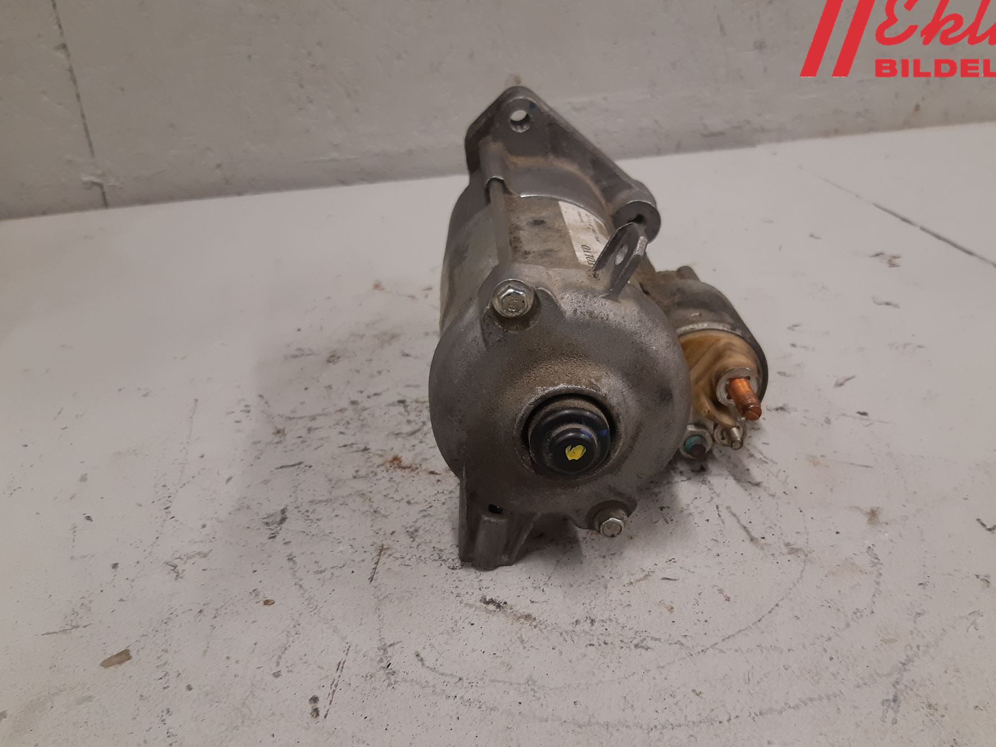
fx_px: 863
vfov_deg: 46.7
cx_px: 570
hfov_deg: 59.7
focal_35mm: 30
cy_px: 413
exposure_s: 1/50
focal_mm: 3.93
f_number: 1.7
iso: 100
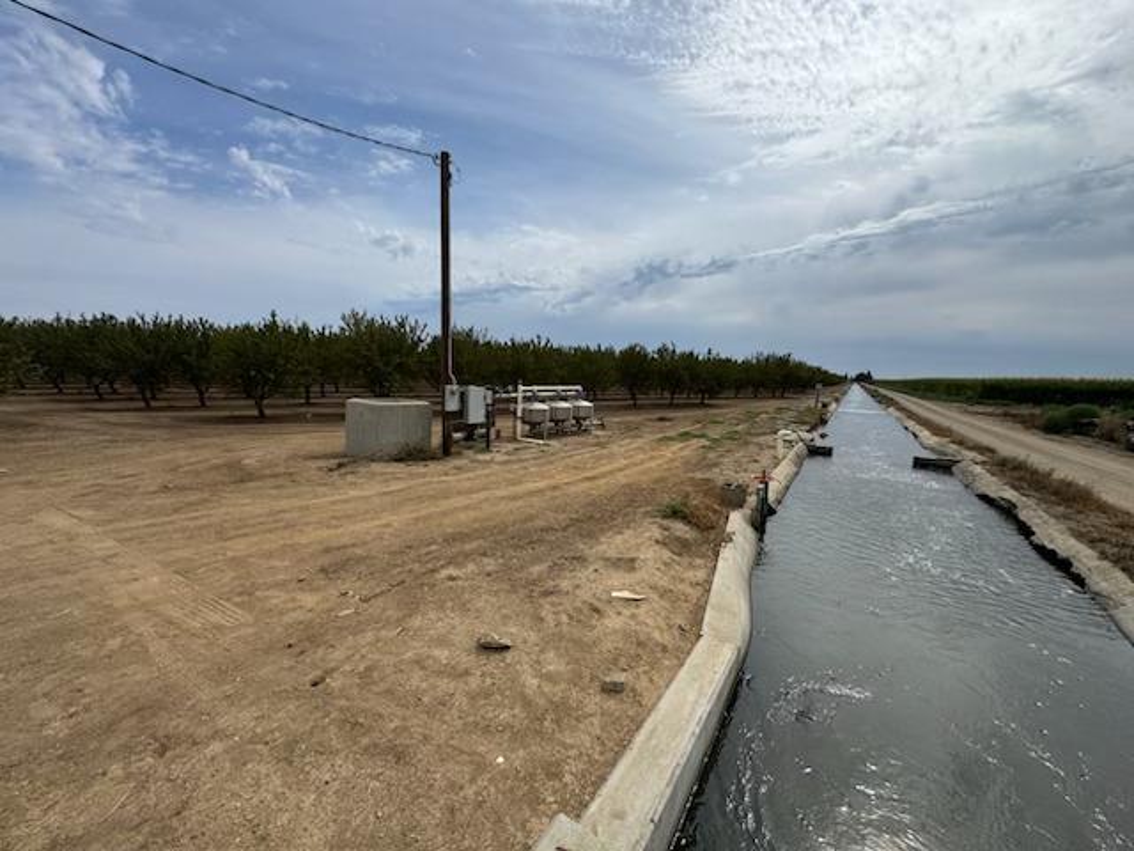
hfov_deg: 102.1
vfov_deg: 85.7
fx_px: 459
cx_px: 567
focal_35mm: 14
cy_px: 426
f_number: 2.2
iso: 50
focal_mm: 2.22
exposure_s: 1/3906
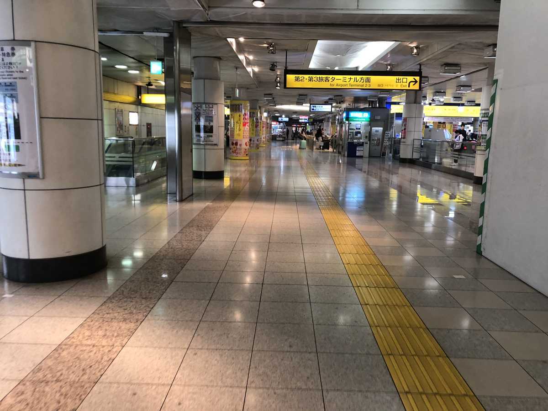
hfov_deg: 61.7
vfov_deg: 48.2
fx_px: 459
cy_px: 206
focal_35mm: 29
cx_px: 274
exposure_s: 1/60
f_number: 1.8
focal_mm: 3.99
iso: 160
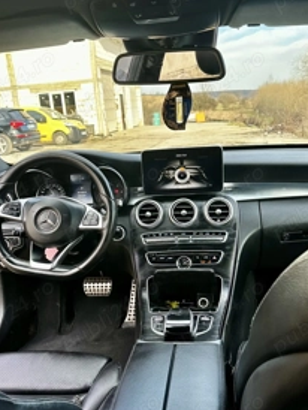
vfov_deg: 52.5
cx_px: 163
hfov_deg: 40.7
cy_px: 227
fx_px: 415
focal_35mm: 35
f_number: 1.78
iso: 80
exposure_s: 1/313
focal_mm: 6.86
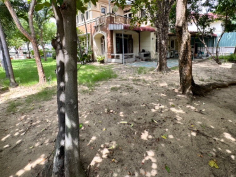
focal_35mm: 19
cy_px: 68
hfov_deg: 84.7
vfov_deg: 67.8
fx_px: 130
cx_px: 118
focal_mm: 2.22
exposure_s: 1/134
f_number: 2.2
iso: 40
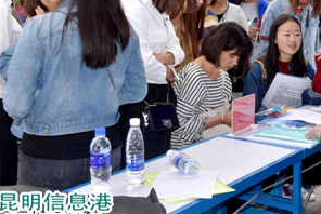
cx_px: 239
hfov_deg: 30.4
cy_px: 45
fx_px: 580
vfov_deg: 20.7
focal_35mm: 65
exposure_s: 1/125
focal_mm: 35
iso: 125
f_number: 5.6
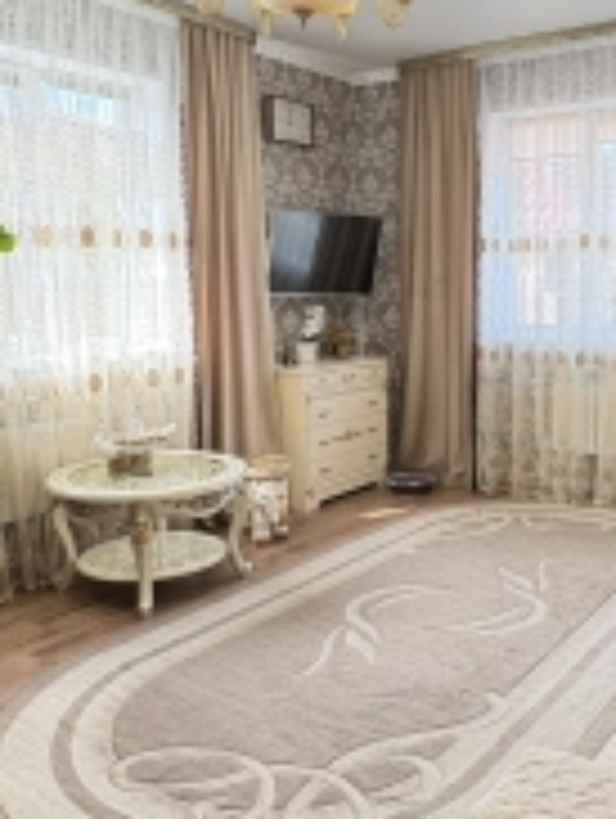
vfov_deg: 51.3
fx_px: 852
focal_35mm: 36
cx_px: 420
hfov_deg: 39.2
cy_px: 382
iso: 250
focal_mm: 2.22
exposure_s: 1/72
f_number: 2.2
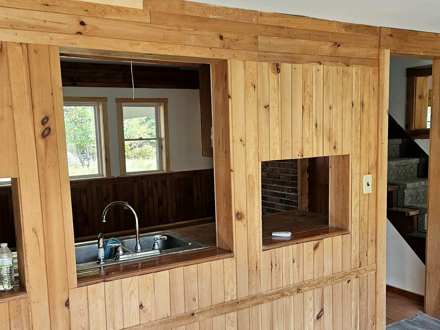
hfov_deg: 50.1
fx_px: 470
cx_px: 226
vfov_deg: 38.5
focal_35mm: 37
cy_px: 199
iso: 100
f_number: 1.8
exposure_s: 1/120
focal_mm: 5.4
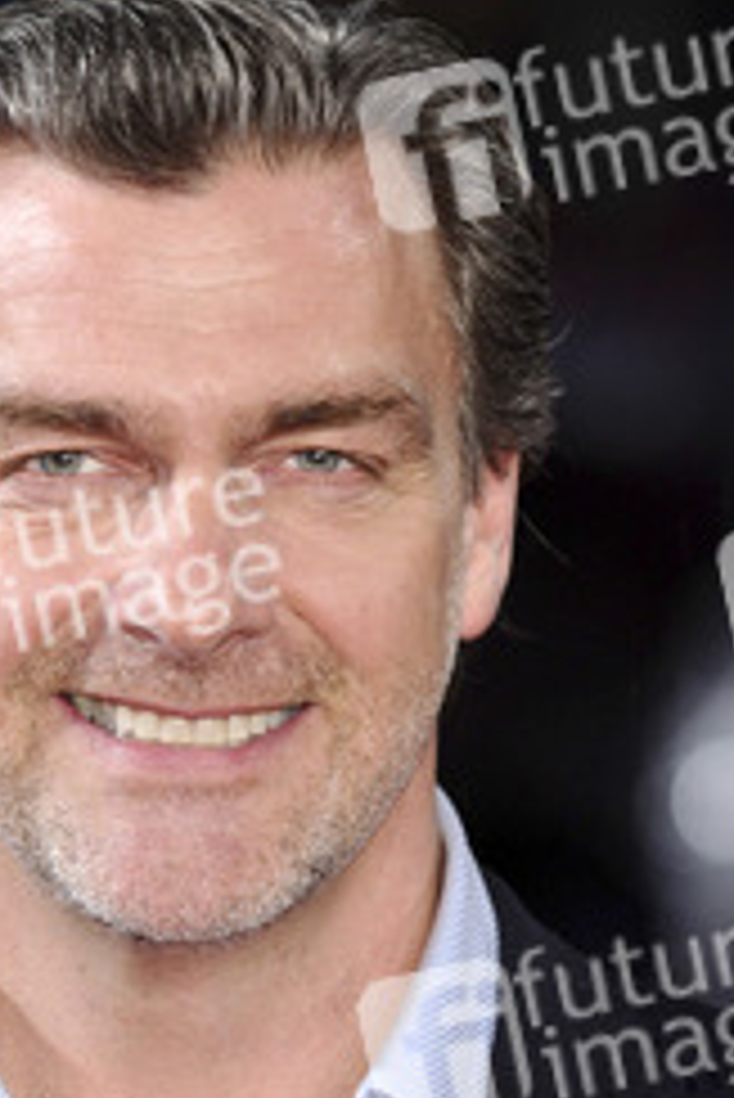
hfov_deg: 3.6
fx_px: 11629
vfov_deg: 5.4
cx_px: 182
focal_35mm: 381
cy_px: 801
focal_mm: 155
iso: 320
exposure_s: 1/250
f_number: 4
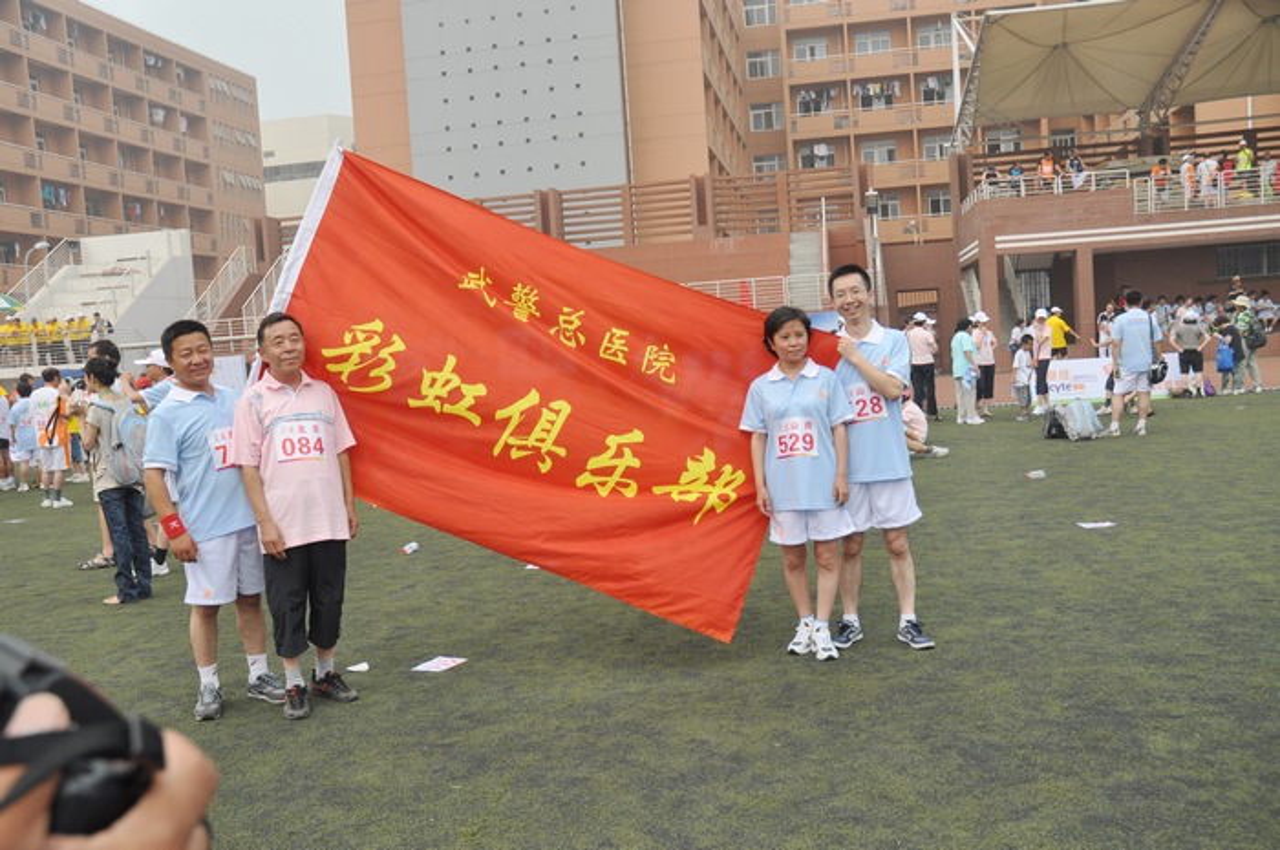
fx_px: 1172
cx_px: 640
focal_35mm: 33
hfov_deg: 57.3
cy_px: 425
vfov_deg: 39.9
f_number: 6.3
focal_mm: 22
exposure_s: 1/1600
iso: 400
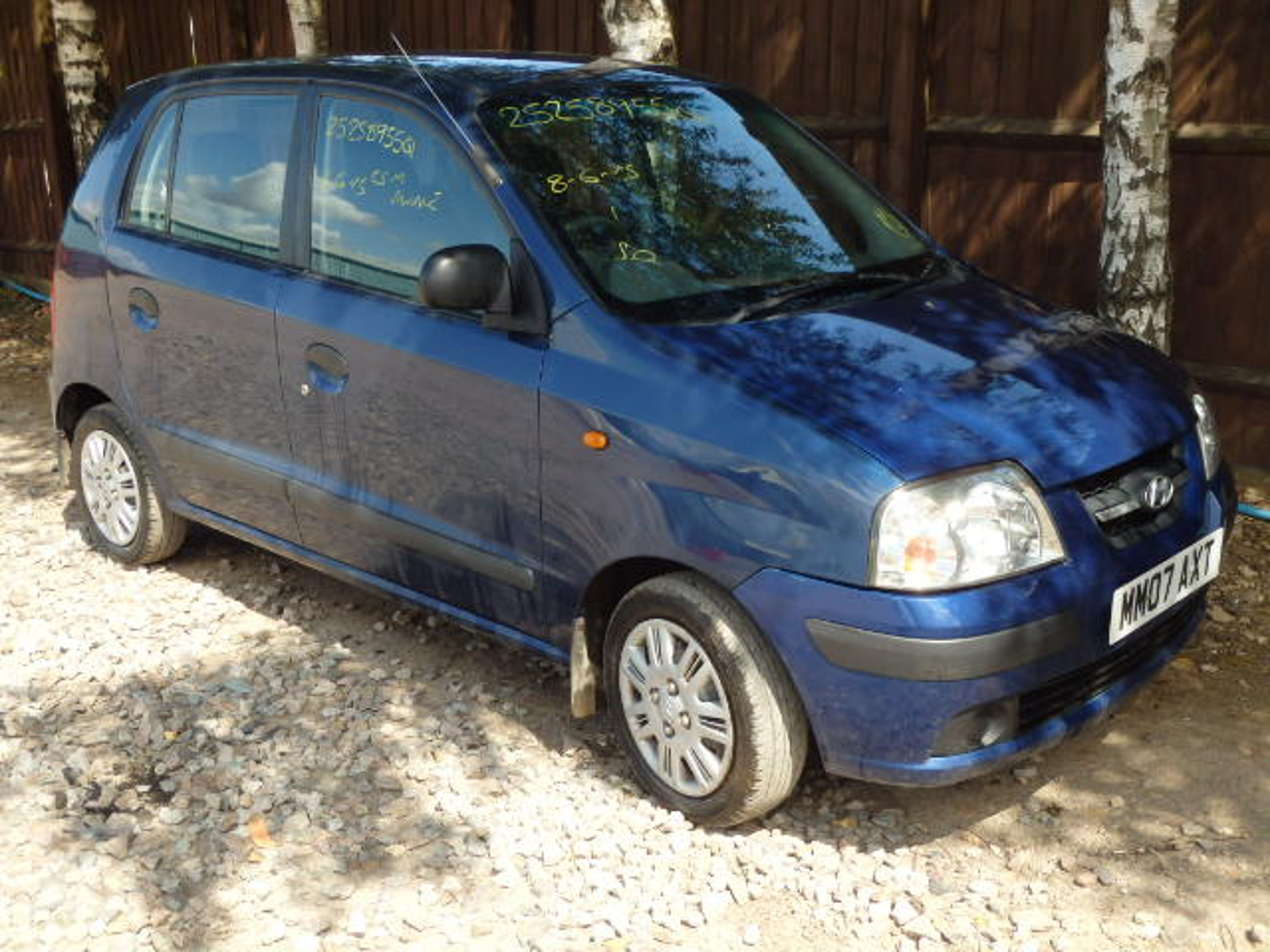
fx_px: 1394
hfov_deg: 49.0
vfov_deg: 37.7
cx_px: 635
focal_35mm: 38
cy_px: 476
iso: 125
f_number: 4.6
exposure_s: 1/250
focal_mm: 6.8
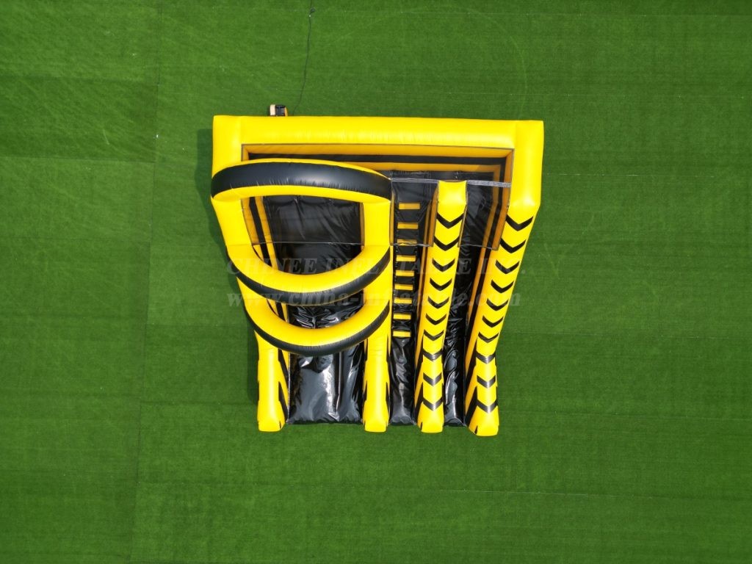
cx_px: 376
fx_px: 521
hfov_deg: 71.6
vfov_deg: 56.8
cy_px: 282
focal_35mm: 24
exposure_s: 1/3200
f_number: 1.7
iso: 200
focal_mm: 6.72
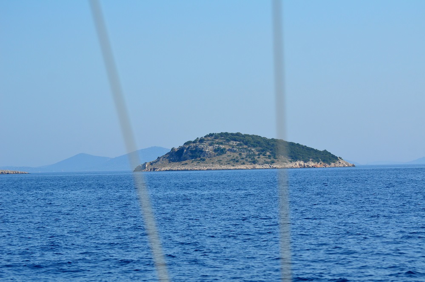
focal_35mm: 147
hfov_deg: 14.0
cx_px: 212
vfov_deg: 9.3
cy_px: 141
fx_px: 1731
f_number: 5.6
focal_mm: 98
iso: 400
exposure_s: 1/2500
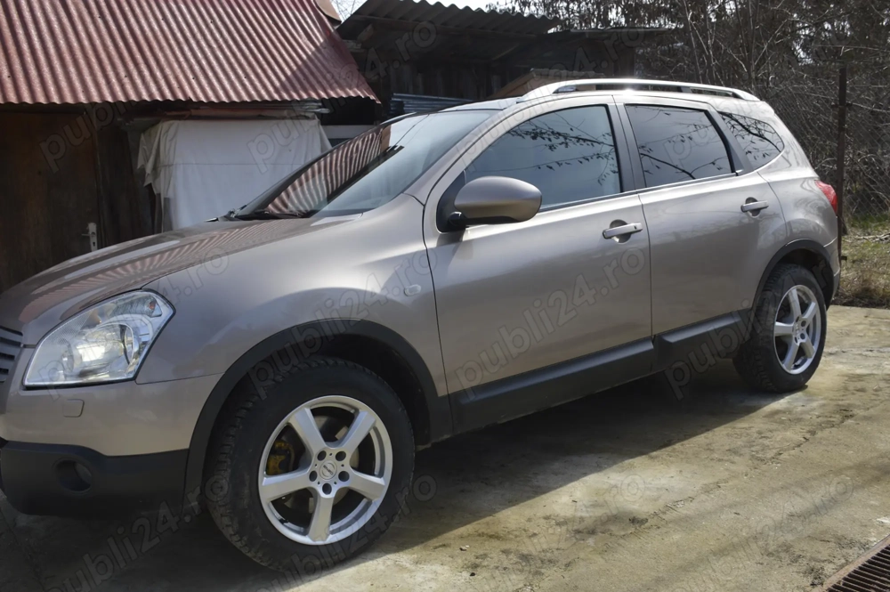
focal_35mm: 30
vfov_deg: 43.5
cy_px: 296
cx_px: 445
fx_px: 741
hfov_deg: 62.0
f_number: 7.1
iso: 100
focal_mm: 20
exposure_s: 1/200
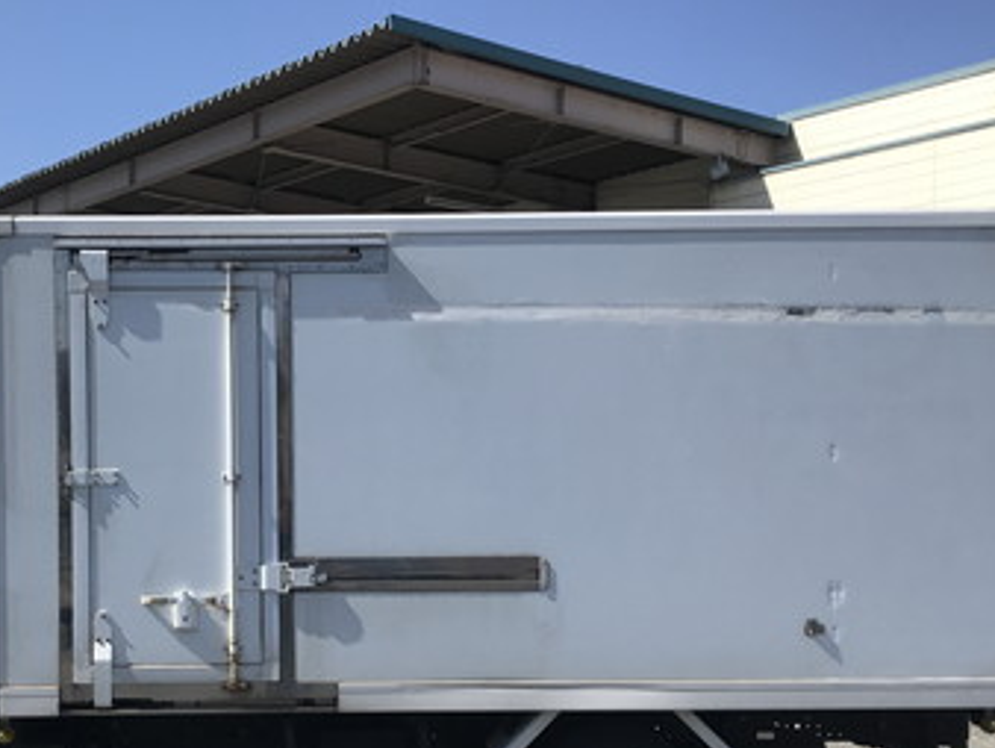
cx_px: 297
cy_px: 533
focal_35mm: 53
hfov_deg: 35.6
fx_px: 1525
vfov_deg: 27.3
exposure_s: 1/2660
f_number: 1.8
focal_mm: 3.99
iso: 20
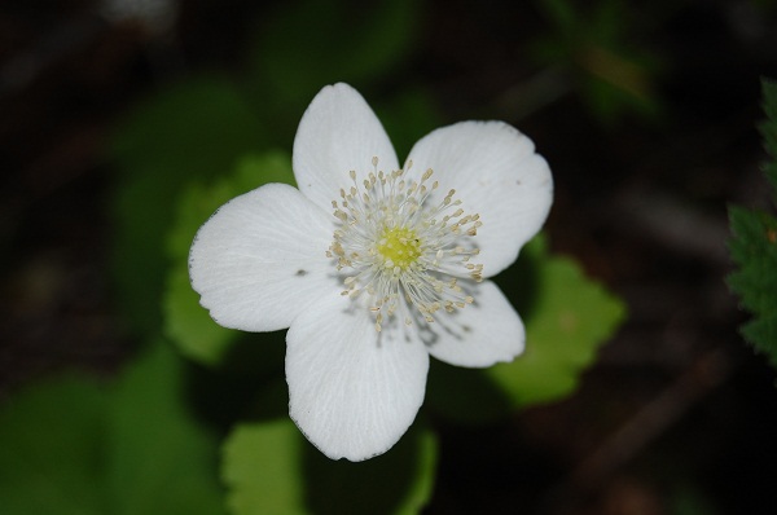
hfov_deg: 24.7
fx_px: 1778
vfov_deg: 16.5
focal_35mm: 82
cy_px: 258
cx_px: 388
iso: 200
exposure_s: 1/125
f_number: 5.6
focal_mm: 55
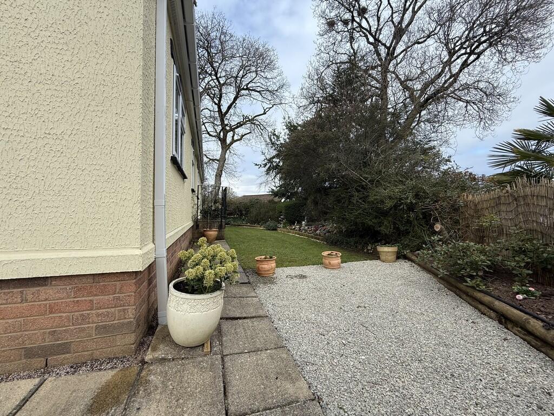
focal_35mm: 14
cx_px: 277
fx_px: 224
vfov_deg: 85.7
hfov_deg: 102.1
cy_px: 208
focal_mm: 2.22
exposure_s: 1/686
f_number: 2.2
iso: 50
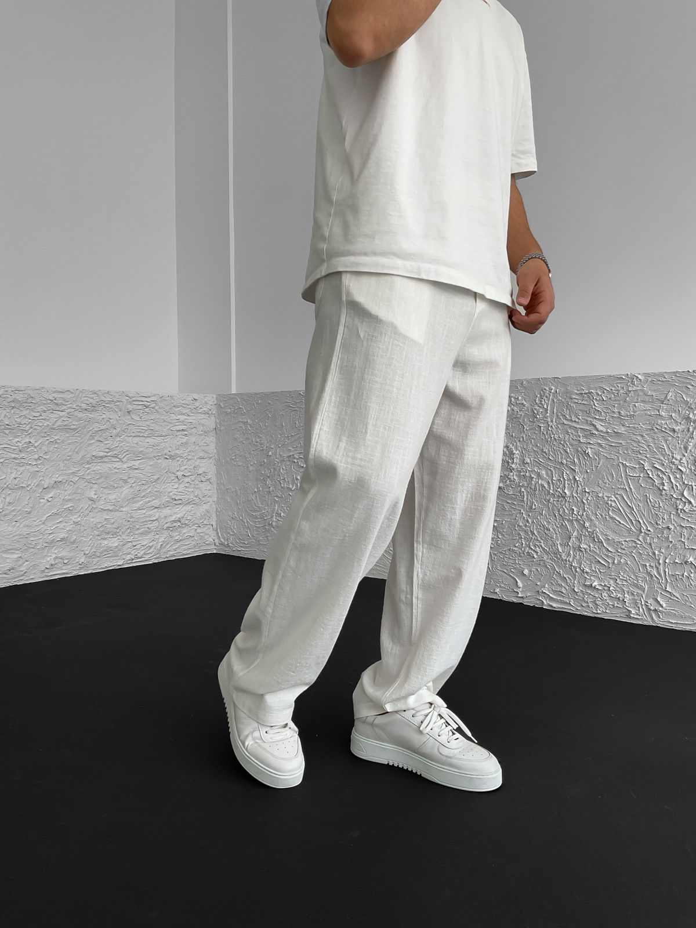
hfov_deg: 48.2
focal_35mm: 29
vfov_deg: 61.7
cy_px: 464
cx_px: 348
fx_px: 777
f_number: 1.8
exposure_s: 1/120
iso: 25
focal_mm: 3
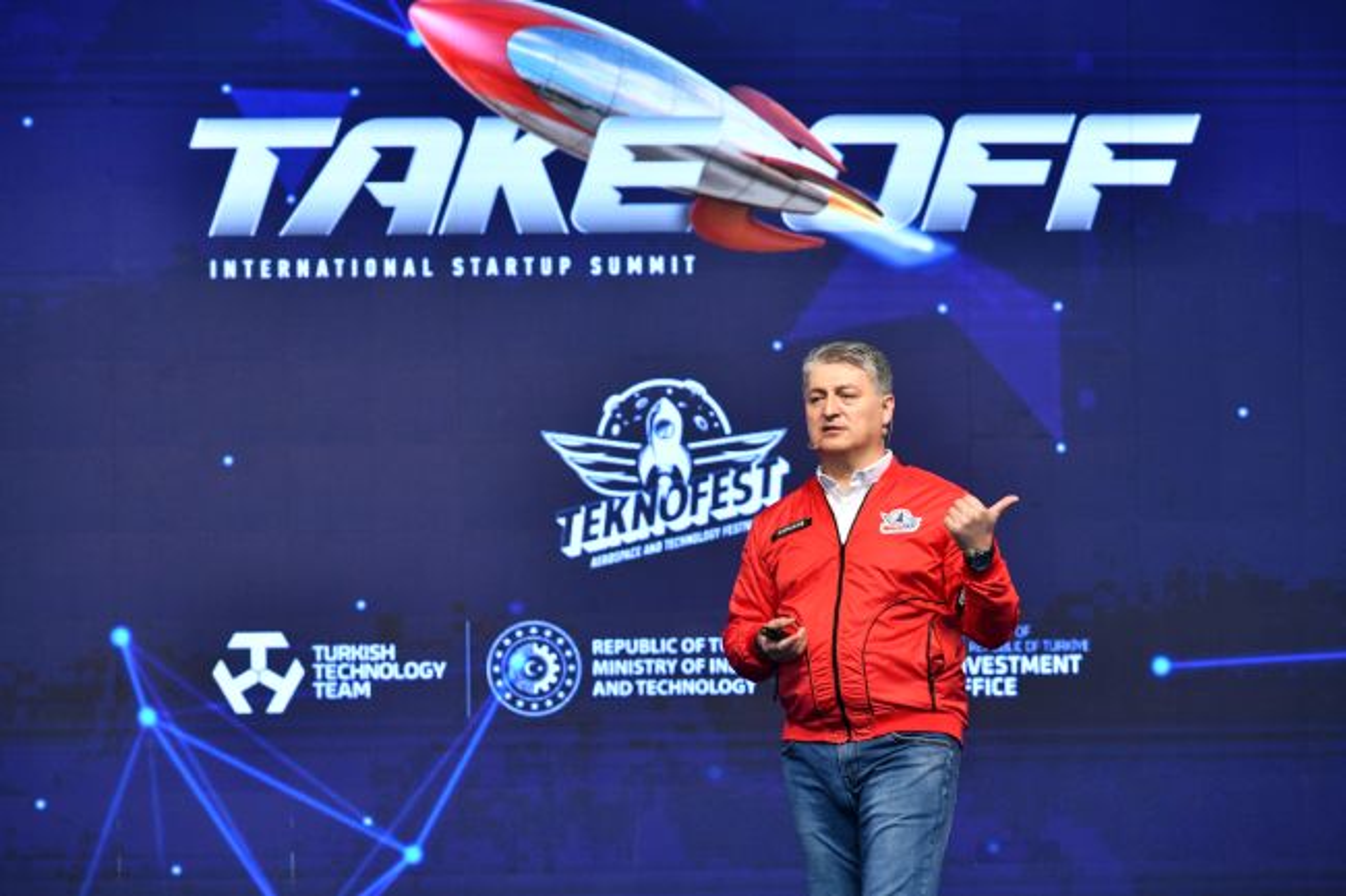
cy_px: 448
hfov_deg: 12.5
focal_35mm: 165
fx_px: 6167
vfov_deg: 8.3
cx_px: 673
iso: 1600
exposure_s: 1/250
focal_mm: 165
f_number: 7.1
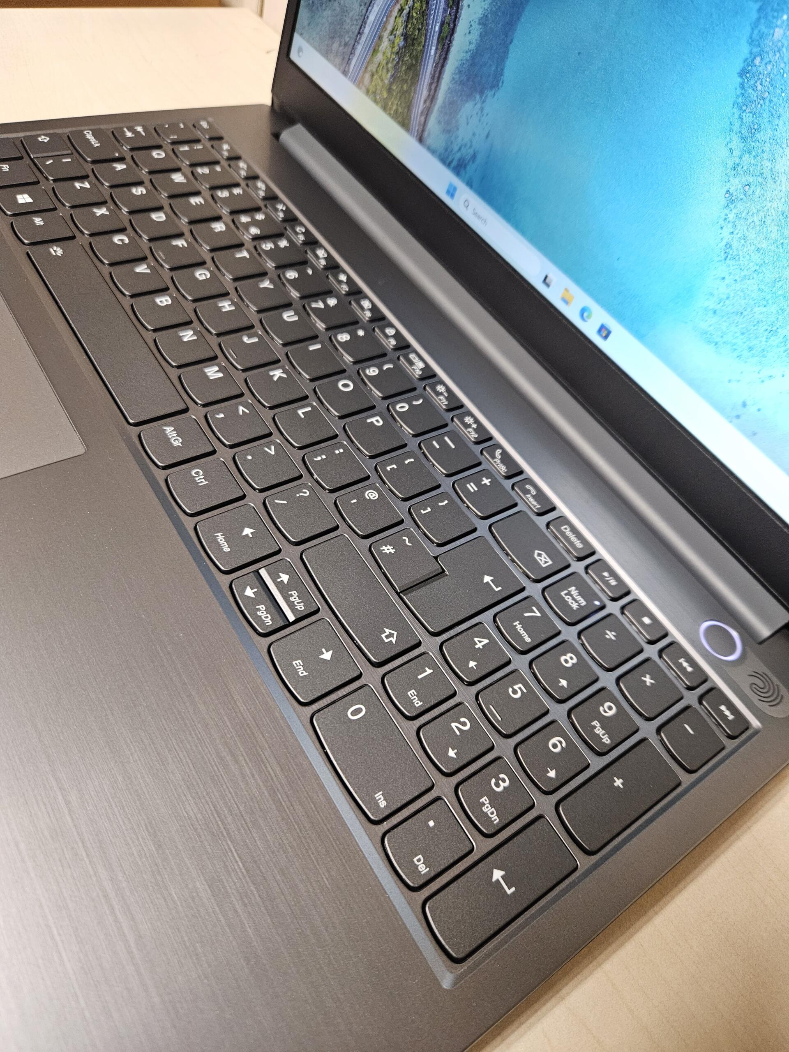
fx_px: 699
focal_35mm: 23
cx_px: 394
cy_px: 526
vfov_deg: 73.9
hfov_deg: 58.9
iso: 640
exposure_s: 1/100
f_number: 1.8
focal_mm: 5.4
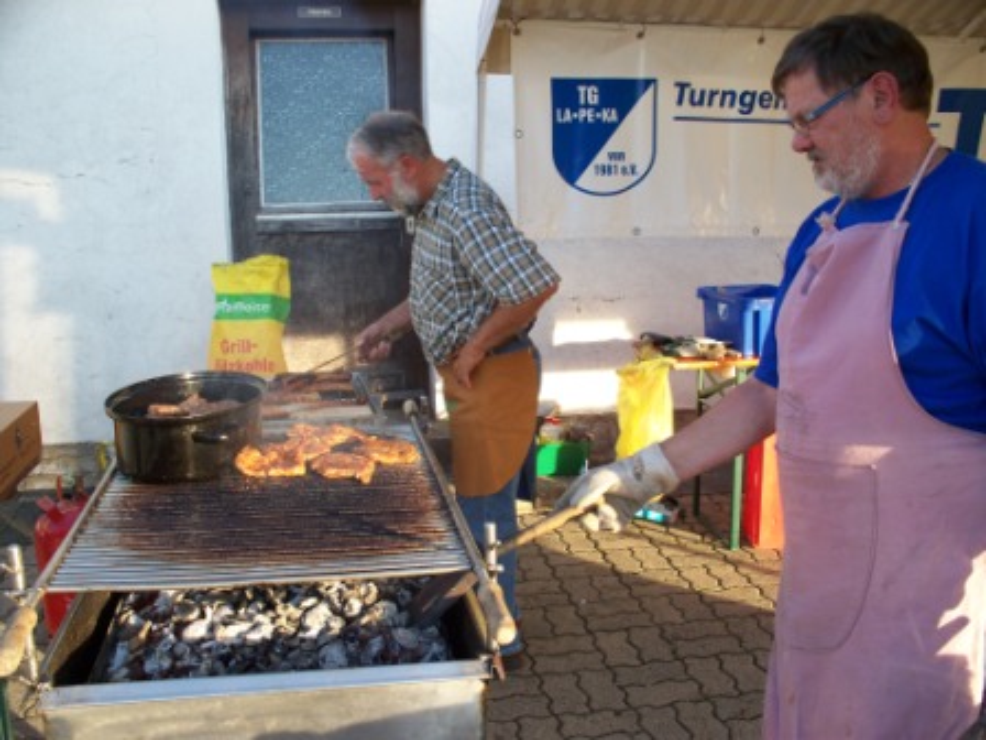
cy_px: 370
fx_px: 1025
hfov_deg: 51.4
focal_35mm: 36
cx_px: 493
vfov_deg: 39.7
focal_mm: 7.54
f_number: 2.8
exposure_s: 1/100
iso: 64
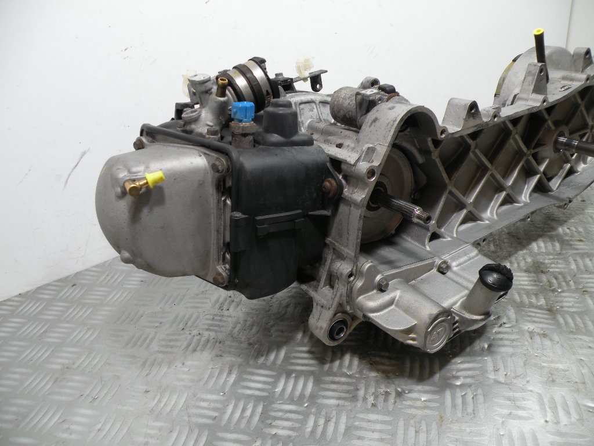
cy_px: 223
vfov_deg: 51.4
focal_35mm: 27
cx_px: 297
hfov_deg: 65.3
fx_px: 463
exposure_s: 1/63.1
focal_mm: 4.7
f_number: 2.8
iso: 64
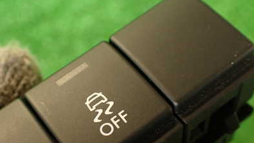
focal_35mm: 53
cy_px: 120
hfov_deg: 38.6
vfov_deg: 22.2
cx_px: 80
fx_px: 357
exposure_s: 1/30
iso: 250
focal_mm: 5.79
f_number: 2.4
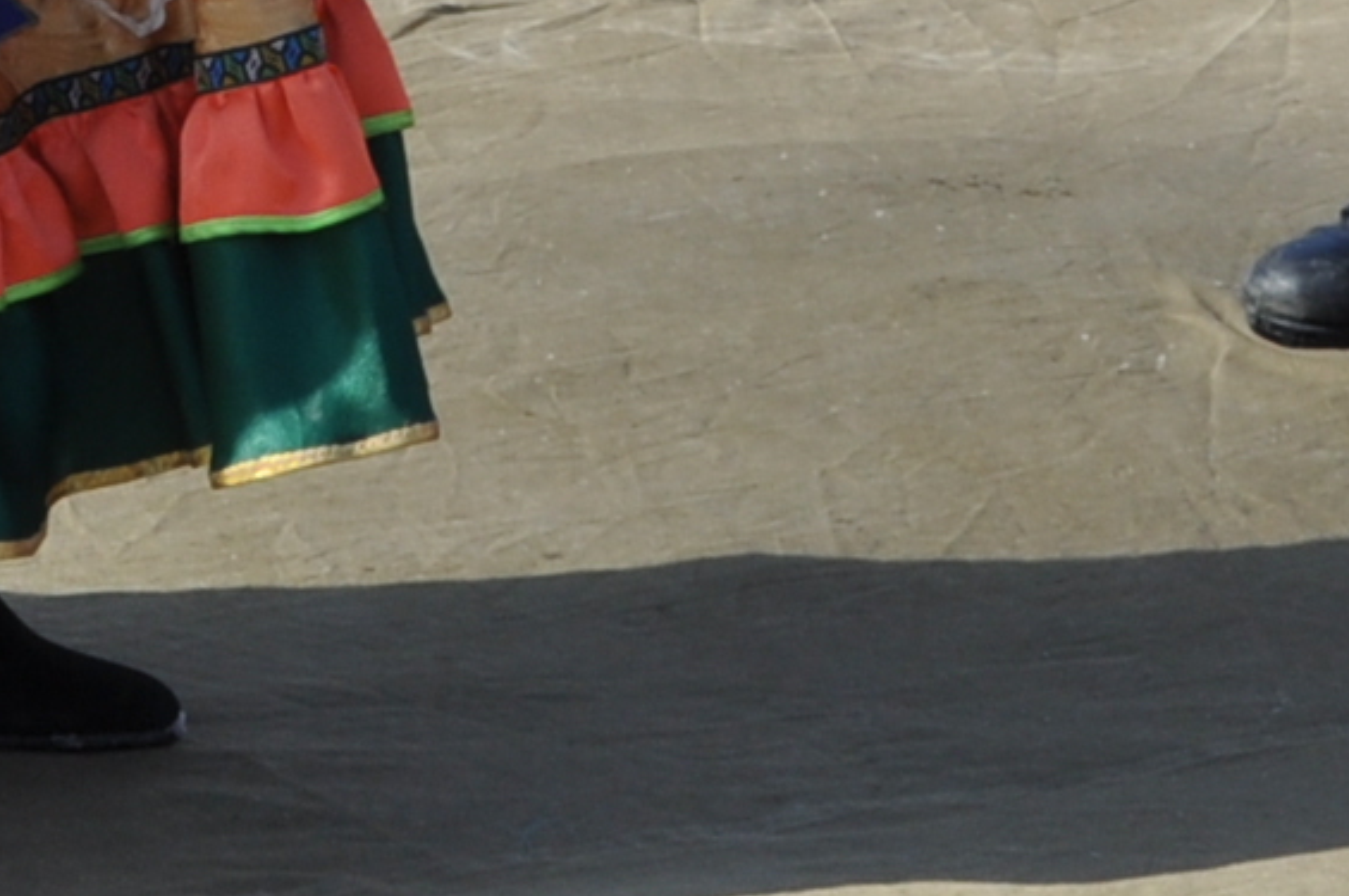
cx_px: 318
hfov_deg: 6.9
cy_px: -1630
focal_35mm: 299
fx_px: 11182
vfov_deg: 4.4
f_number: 9
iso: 200
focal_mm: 35
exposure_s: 1/320
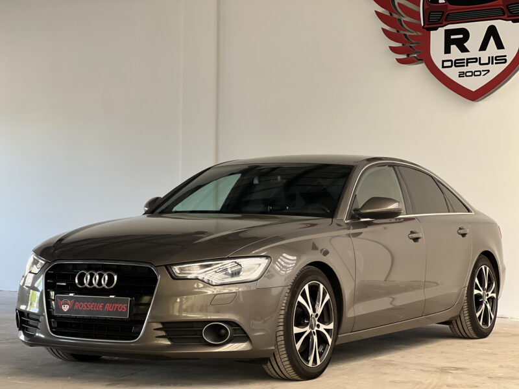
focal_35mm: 77
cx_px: 260
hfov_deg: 25.3
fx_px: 1154
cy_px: 194
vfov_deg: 19.1
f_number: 2.8
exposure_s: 1/106
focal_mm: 9
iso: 250
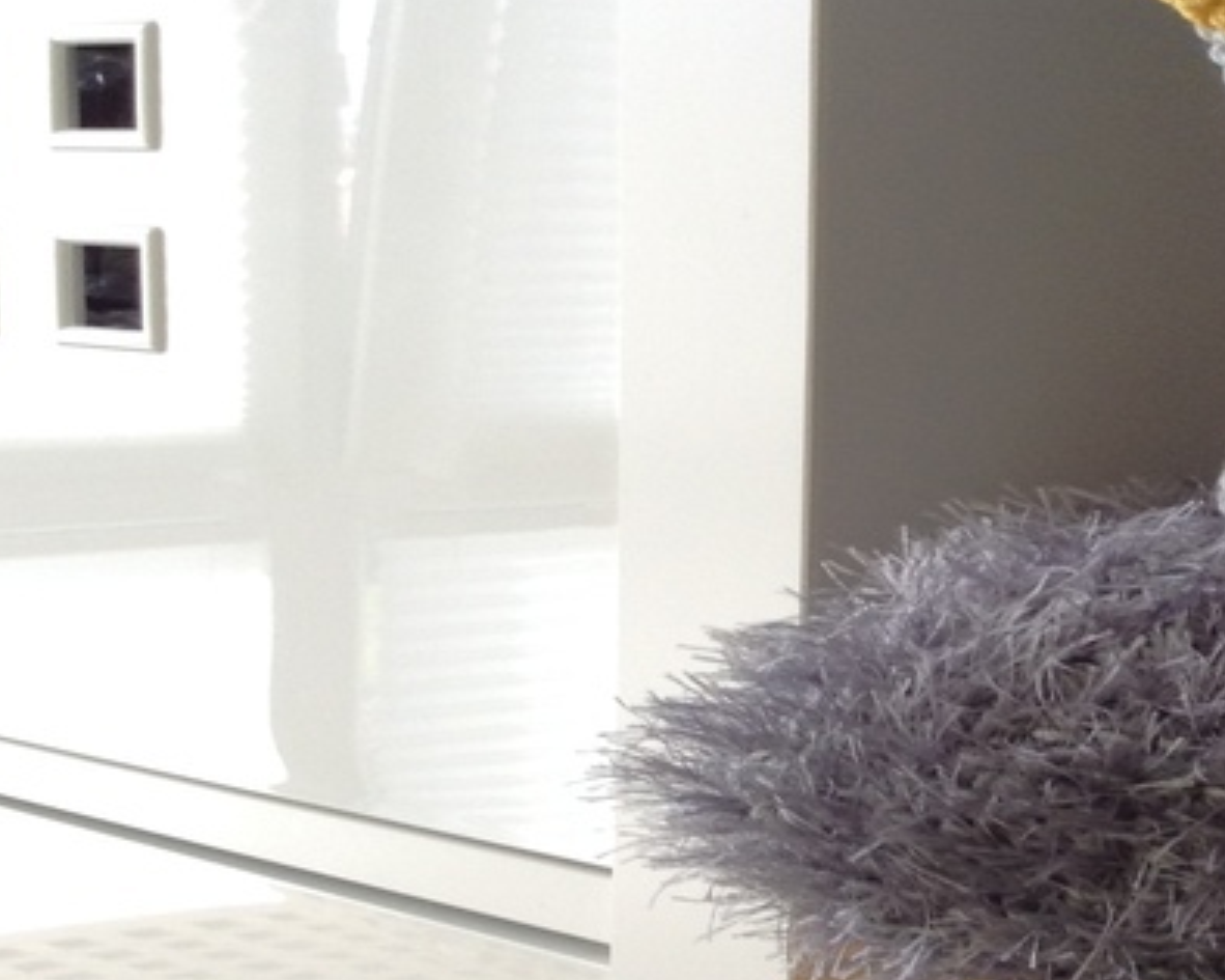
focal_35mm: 82
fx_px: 2972
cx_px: 1530
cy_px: 597
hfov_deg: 21.4
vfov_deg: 18.7
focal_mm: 3.3
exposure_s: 1/50
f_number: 2.4
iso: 40
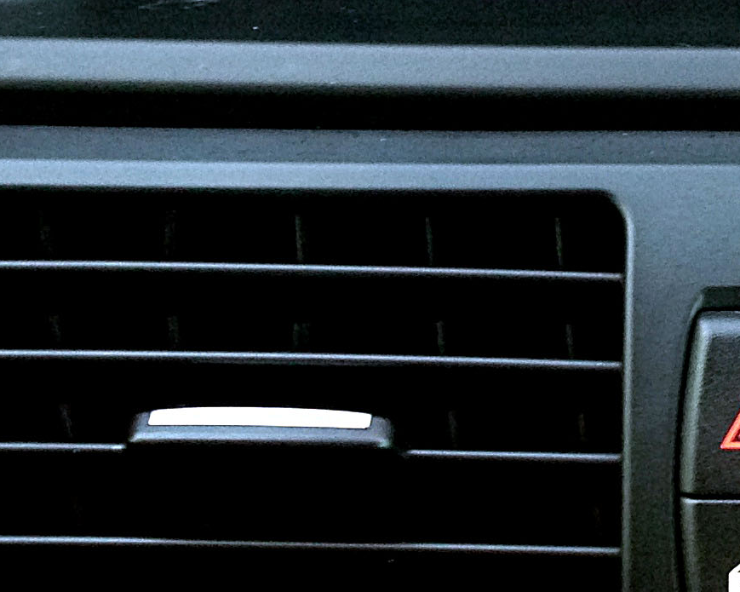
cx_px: 745
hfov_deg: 15.6
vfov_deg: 12.7
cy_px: 170
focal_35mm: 121
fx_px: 2650
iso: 100
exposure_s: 1/20
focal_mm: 4.12
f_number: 2.4
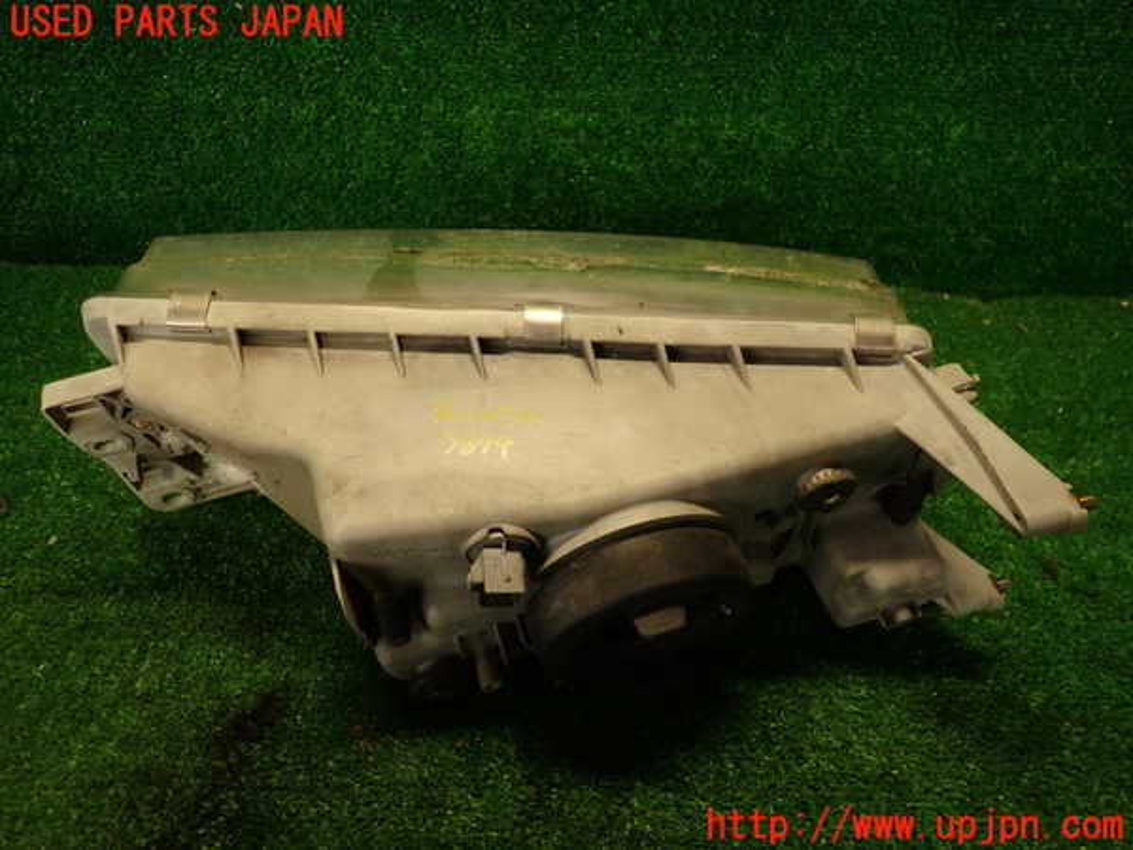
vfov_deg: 54.9
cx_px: 566
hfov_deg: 69.4
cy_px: 425
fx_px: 818
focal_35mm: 25
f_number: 2
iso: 200
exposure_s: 1/60
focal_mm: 4.5
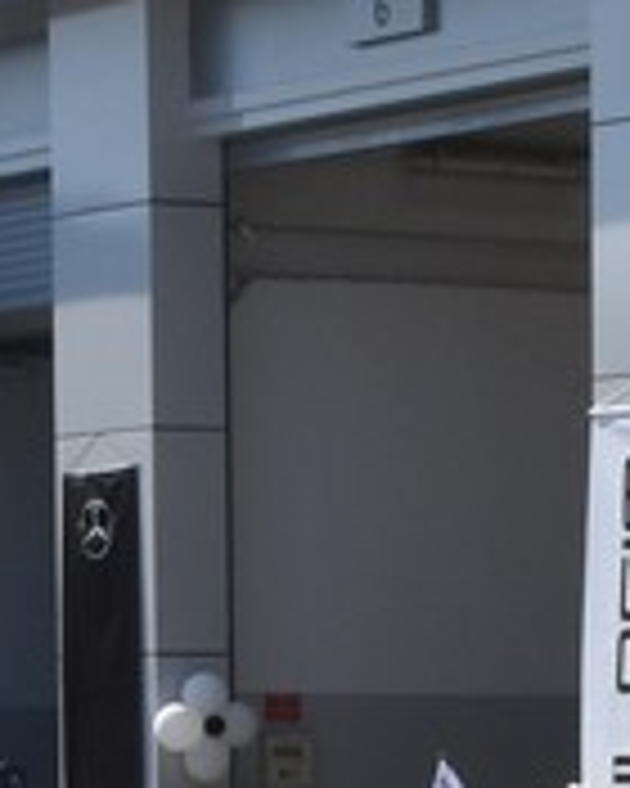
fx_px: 5407
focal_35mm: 232
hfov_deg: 6.7
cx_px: 63
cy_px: 1250
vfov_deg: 8.1
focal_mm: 18
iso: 320
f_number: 11
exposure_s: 1/500
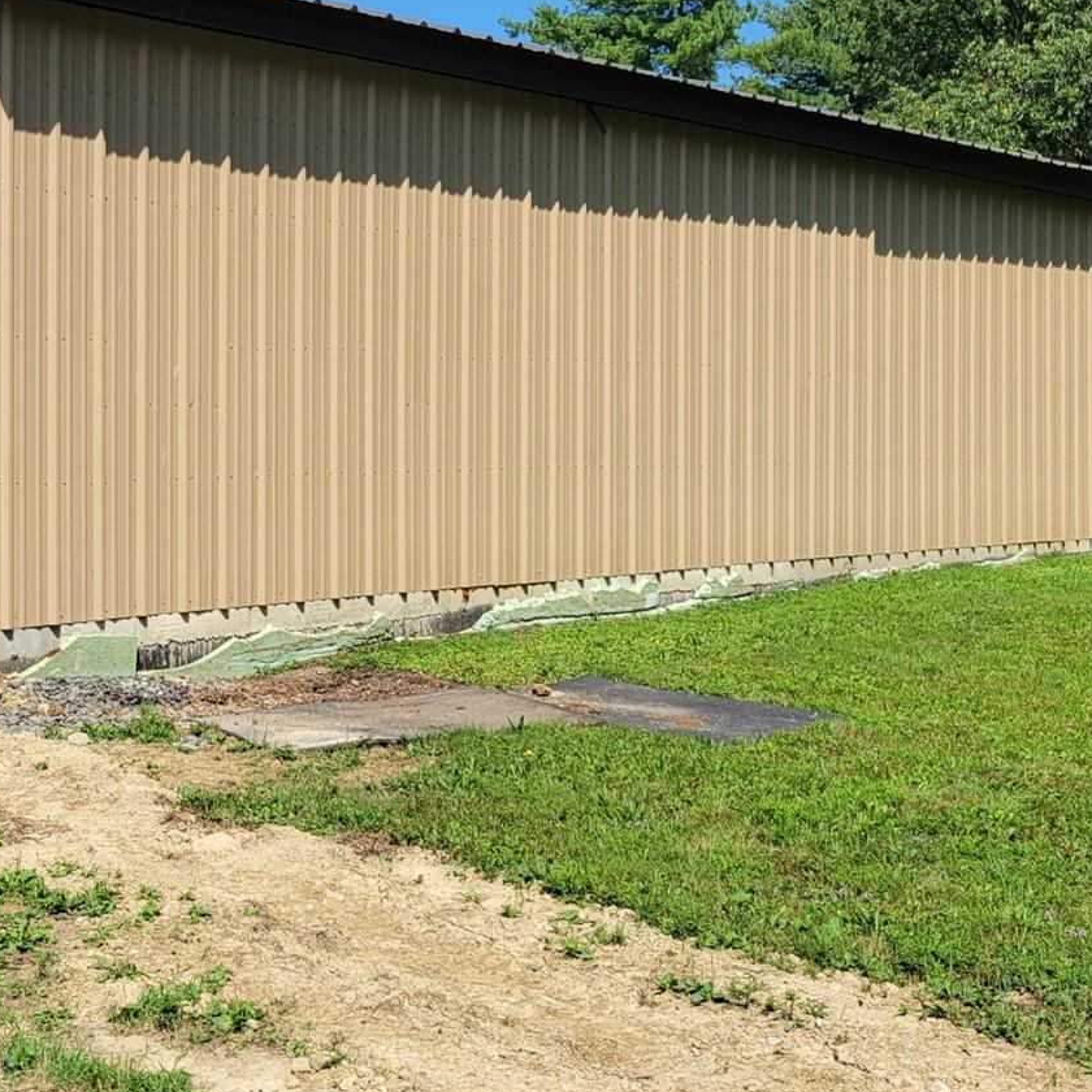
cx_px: 420
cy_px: 382
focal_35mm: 56
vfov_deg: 30.4
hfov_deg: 30.5
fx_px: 1999
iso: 40
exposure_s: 1/2614
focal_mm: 5.4
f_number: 1.8
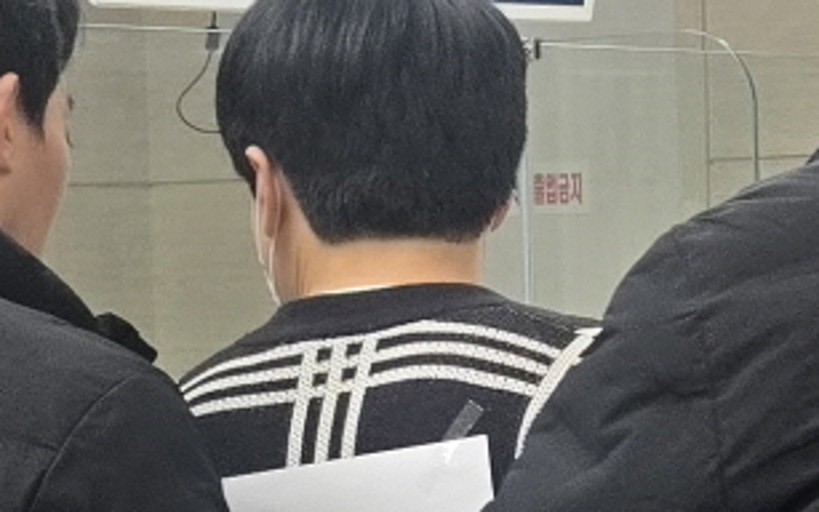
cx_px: 568
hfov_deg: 13.1
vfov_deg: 8.2
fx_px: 3550
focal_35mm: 159
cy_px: 587
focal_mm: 5.4
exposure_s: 1/120
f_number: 1.8
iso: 64
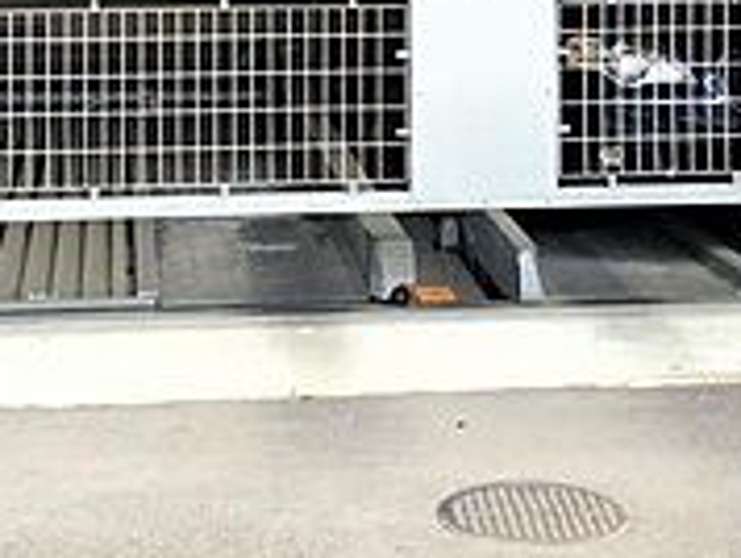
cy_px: -262
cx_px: 362
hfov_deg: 18.9
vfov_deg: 13.5
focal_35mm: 104
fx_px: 2229
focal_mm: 4.15
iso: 25
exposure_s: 1/127
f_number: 2.2
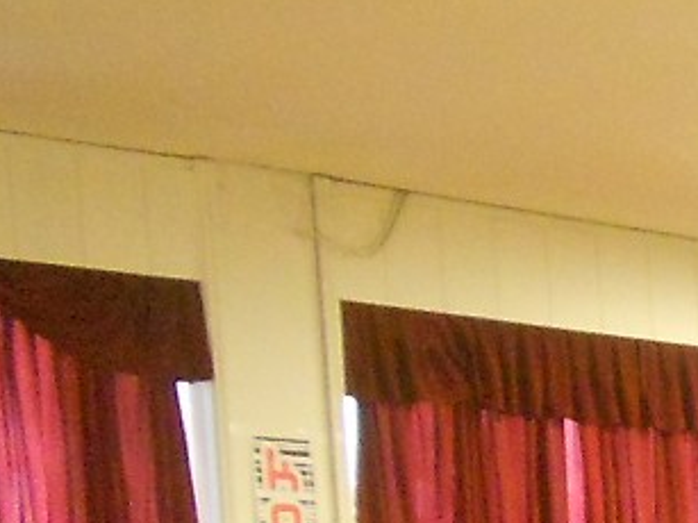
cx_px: 1703
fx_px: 3044
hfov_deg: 11.0
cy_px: 1210
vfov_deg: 9.0
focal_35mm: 151
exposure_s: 1/15
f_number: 3.4
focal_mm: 5.3
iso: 400
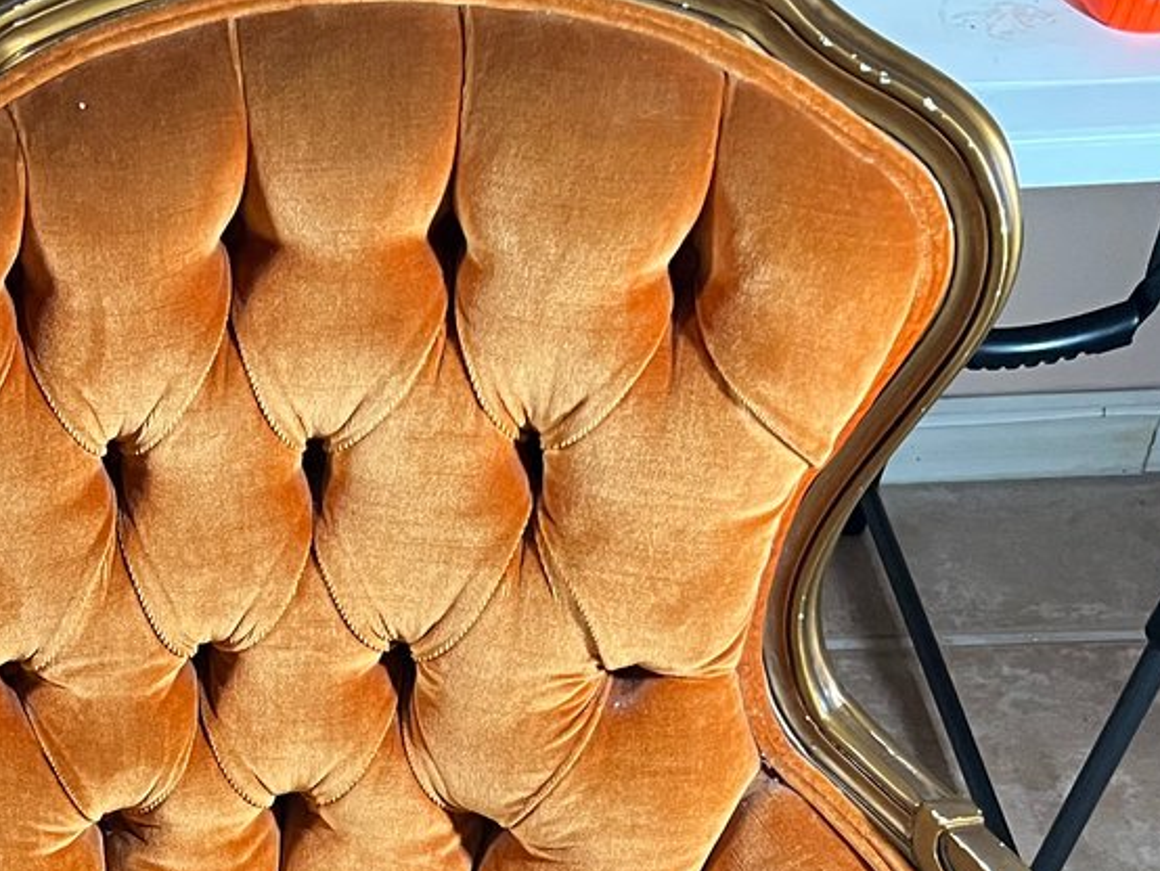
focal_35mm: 71
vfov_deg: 19.6
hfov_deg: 24.3
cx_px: -309
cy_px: 1017
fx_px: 2380
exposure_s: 1/60
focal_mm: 5.7
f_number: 1.5
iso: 400
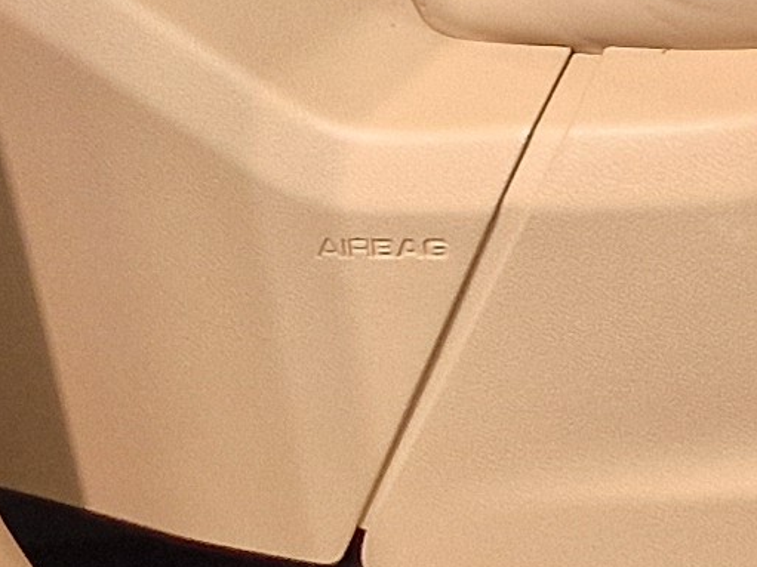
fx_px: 3935
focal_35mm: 180
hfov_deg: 10.2
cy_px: -1363
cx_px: 1492
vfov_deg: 7.0
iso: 100
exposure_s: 1/100
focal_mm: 5.4
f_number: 1.8
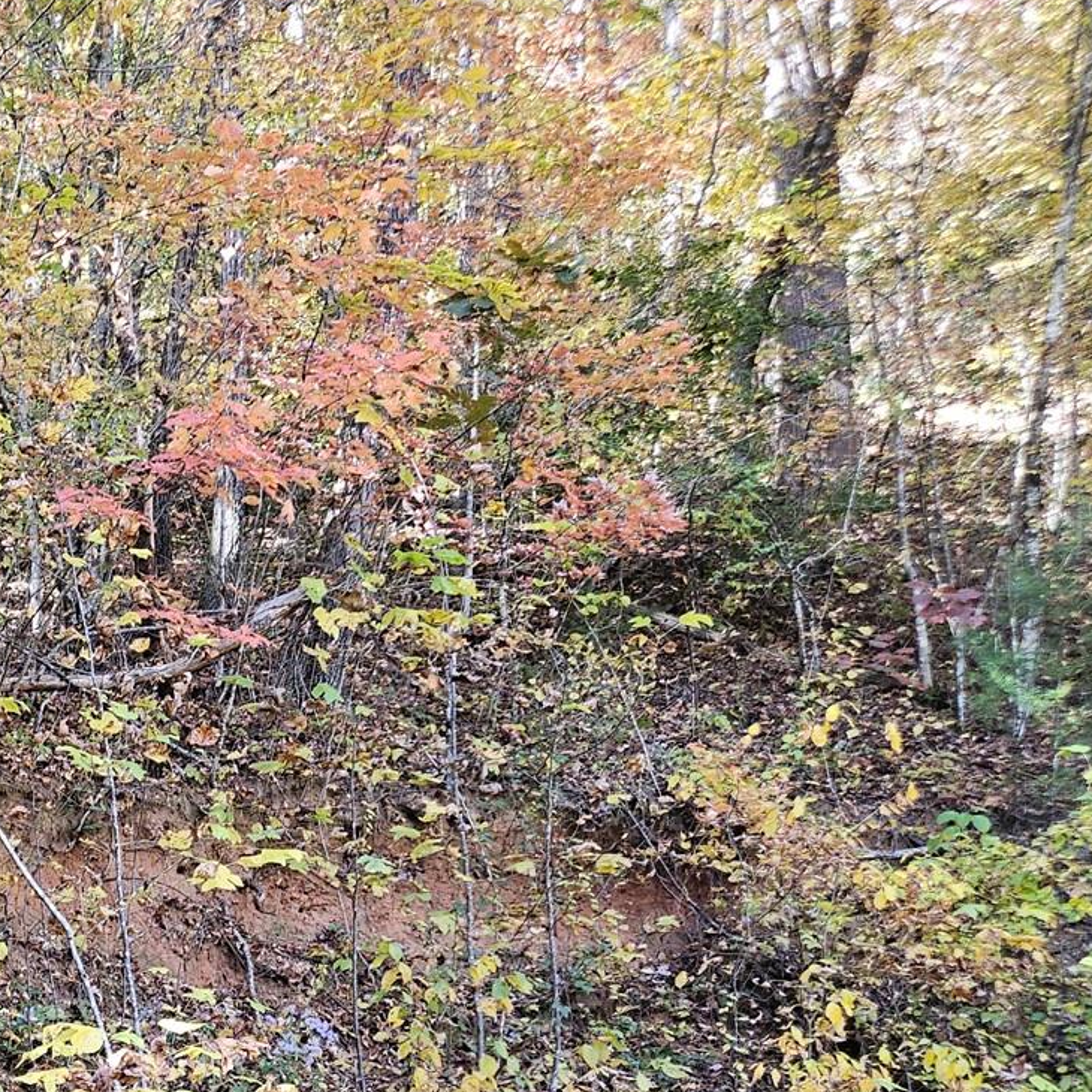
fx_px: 2034
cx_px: -341
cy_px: 1007
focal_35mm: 57
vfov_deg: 28.7
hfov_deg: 25.6
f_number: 1.8
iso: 64
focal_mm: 5.4
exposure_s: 1/60
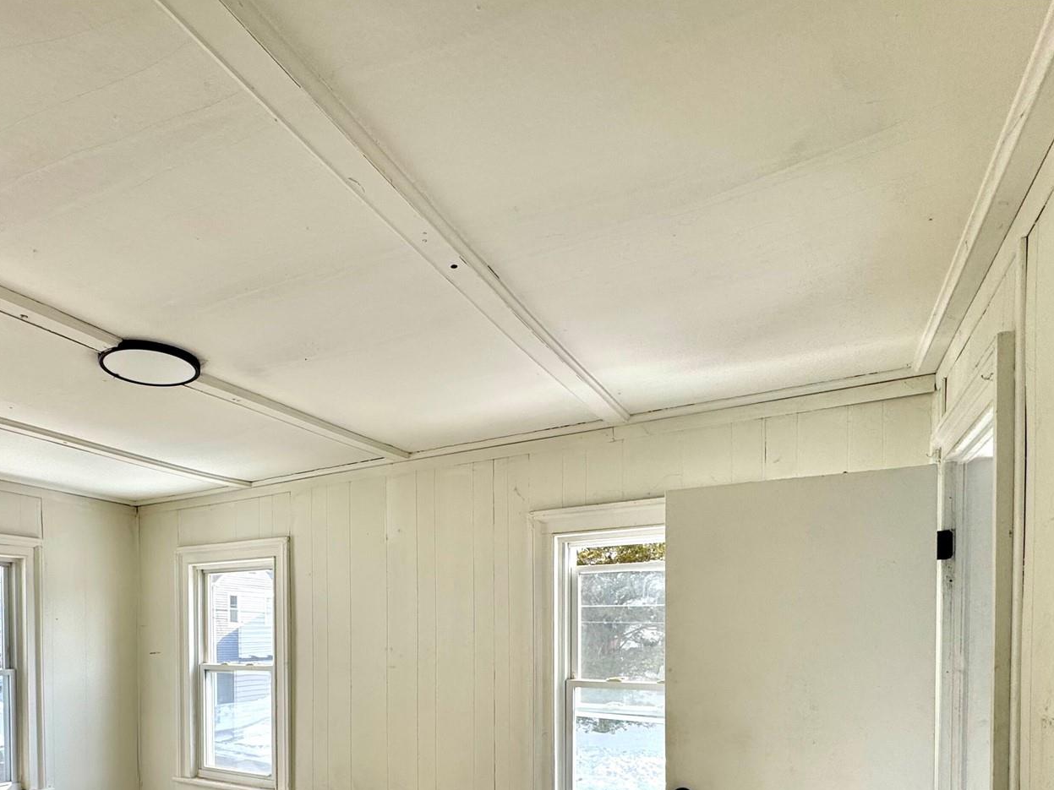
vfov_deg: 54.3
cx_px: 359
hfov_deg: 71.9
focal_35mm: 23
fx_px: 700
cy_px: 646
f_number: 2.2
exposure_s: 1/401
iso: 40
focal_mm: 2.22
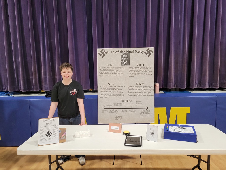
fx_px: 170
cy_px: 85
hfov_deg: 67.3
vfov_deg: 53.1
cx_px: 113
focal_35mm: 26
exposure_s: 1/120
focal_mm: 5.4
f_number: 1.8
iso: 320
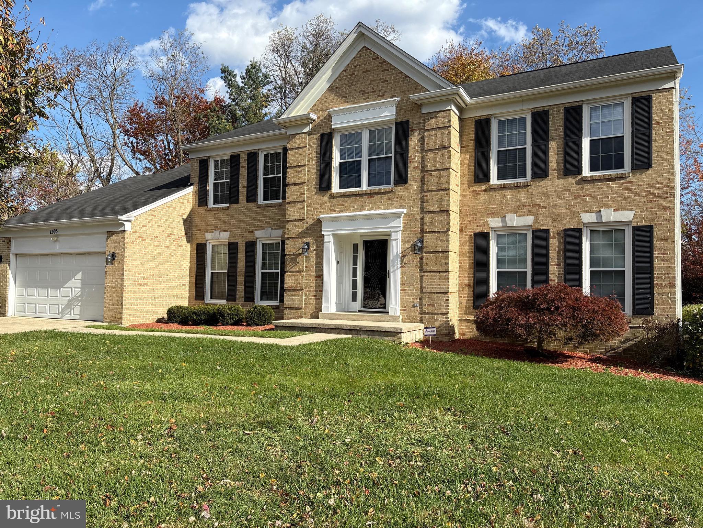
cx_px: 352
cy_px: 264
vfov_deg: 53.1
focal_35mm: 26
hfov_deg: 67.3
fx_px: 528
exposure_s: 1/2747
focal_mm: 5.96
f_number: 1.6
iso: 50
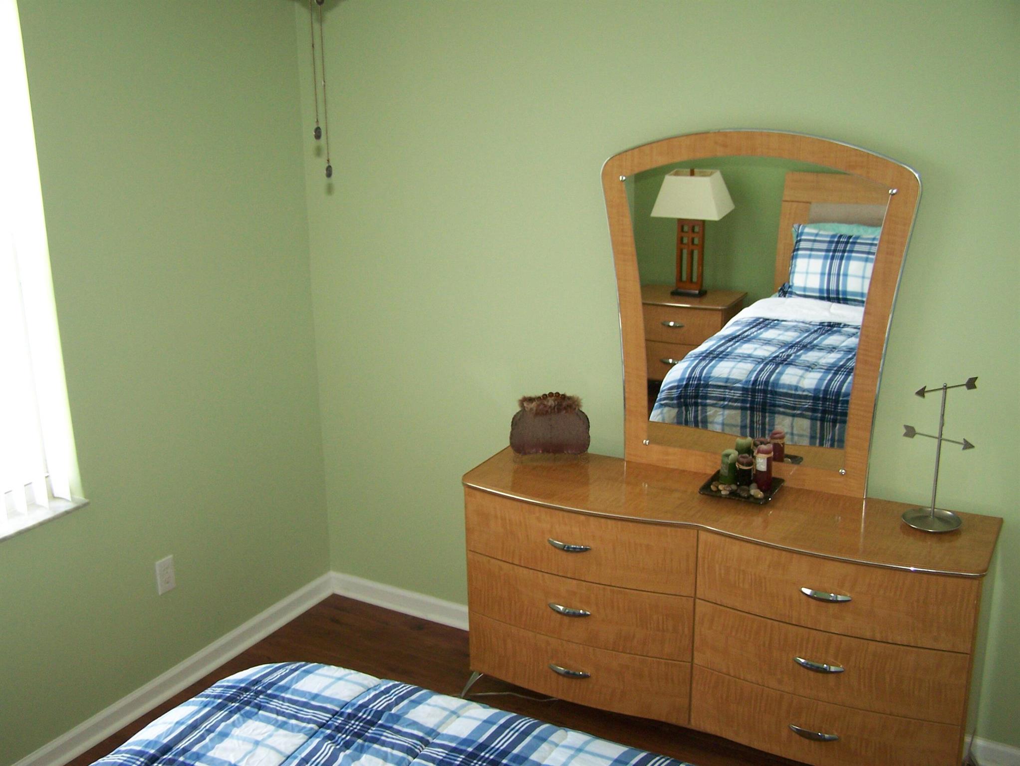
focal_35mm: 38
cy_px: 383
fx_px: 1121
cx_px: 510
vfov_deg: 37.8
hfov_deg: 48.9
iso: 160
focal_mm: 6.3
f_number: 2.8
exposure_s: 1/60
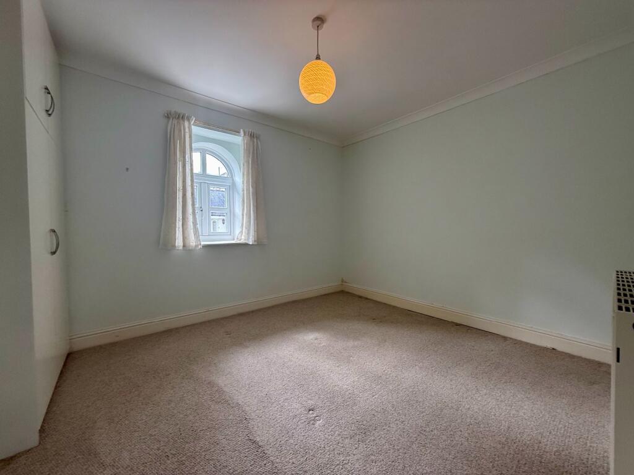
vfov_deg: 85.7
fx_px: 256
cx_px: 317
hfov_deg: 102.1
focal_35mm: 14
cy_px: 238
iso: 100
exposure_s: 1/100
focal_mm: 2.22
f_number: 2.2
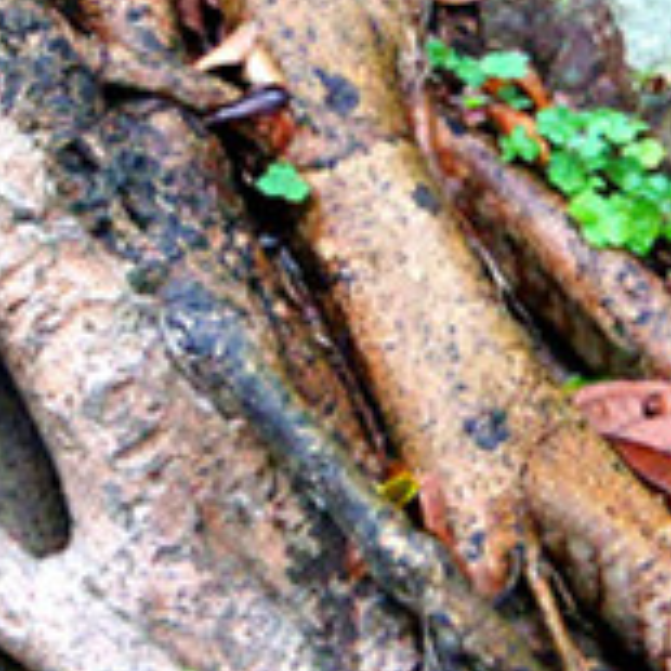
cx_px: 506
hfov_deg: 6.4
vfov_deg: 6.4
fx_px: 6000
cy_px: 126
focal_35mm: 274
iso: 1600
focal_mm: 35
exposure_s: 1/125
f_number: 4.5
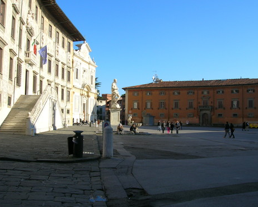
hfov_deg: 50.3
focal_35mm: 36
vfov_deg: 41.2
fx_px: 275
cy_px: 102
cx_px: 125
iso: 50
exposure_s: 1/267
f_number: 4.9
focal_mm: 5.7
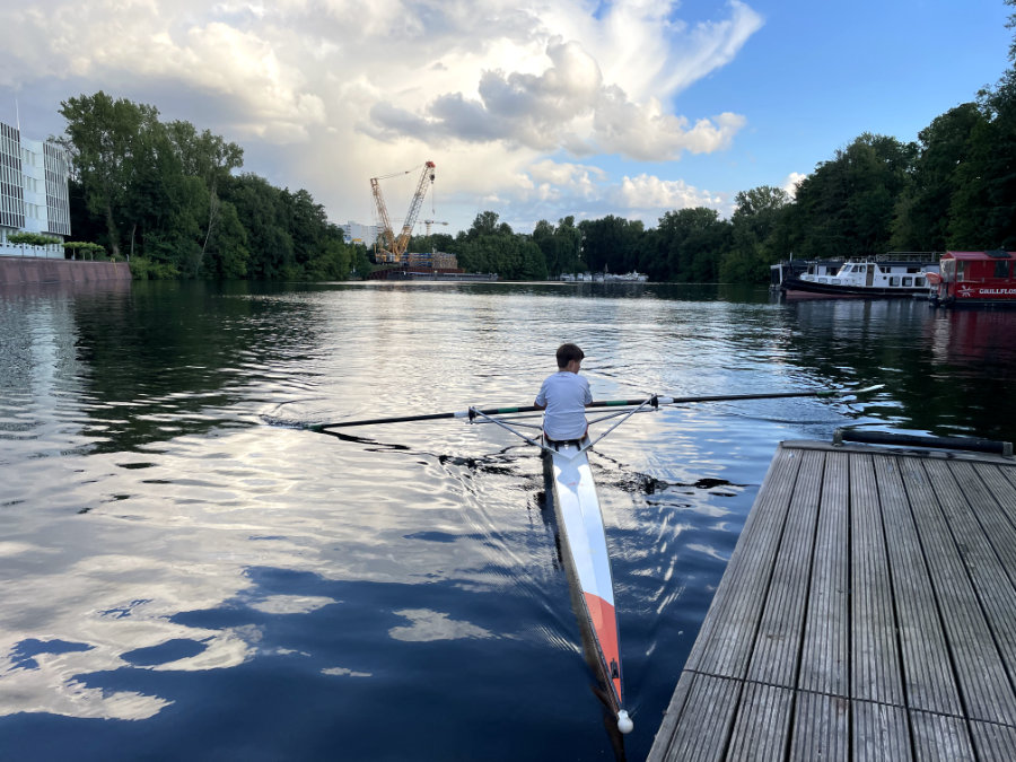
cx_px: 508
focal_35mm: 26
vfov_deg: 53.1
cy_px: 381
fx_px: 763
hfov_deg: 67.3
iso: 32
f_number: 1.6
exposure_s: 1/1182
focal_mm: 4.2
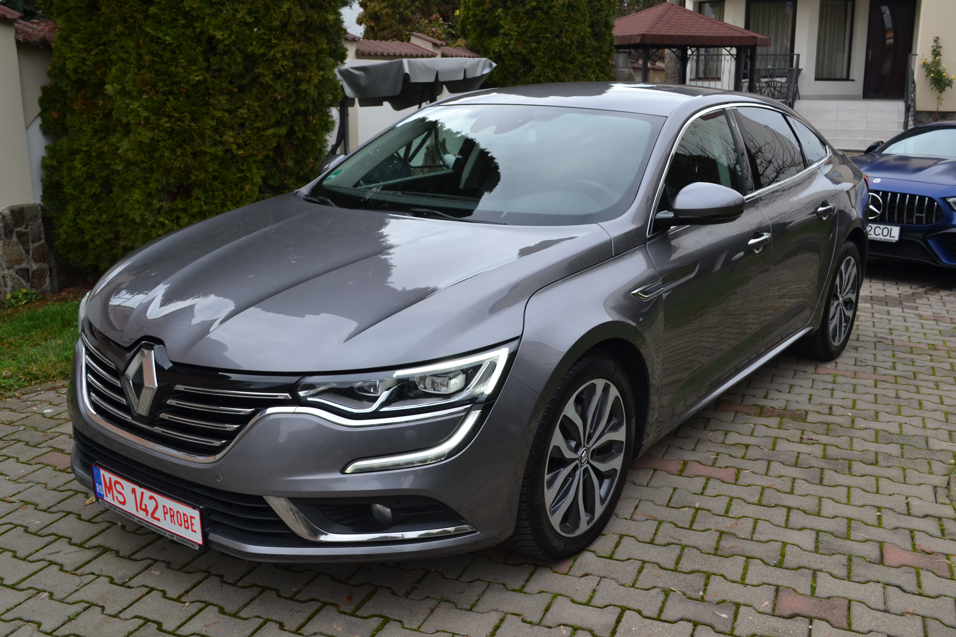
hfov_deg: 53.1
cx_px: 478
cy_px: 318
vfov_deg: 36.9
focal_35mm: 36
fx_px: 956
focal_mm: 24
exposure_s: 1/125
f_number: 5.6
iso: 200
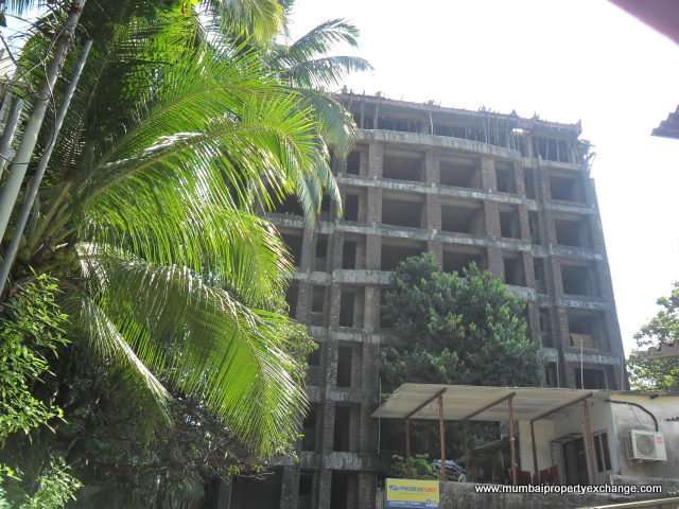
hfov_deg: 56.8
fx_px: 628
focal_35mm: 32
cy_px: 254
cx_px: 340
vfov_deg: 44.2
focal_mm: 5.7
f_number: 3.7
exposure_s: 1/250
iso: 100
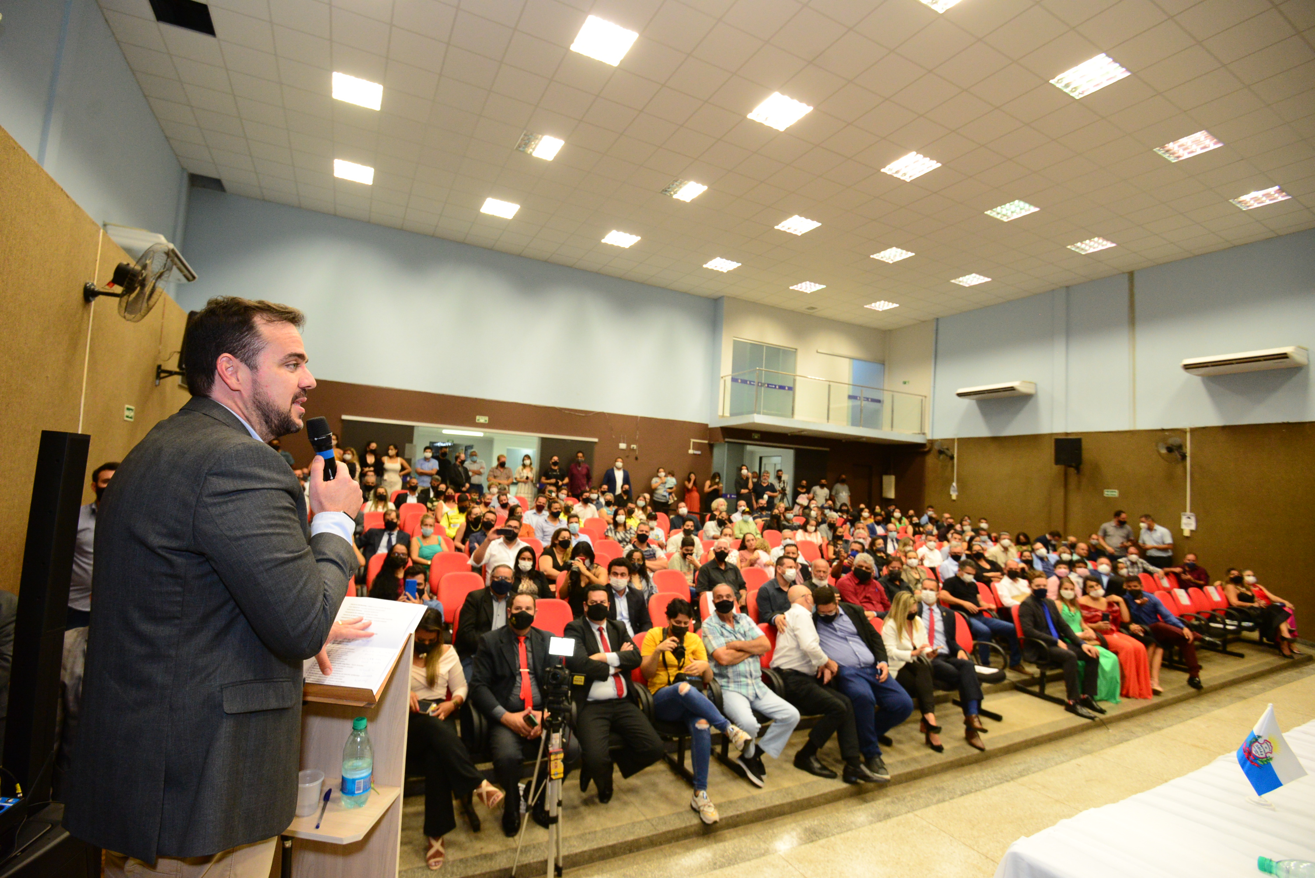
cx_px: 658
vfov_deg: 73.8
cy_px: 439
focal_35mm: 16
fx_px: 585
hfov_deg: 96.7
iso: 3200
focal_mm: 16
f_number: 4
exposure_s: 1/125
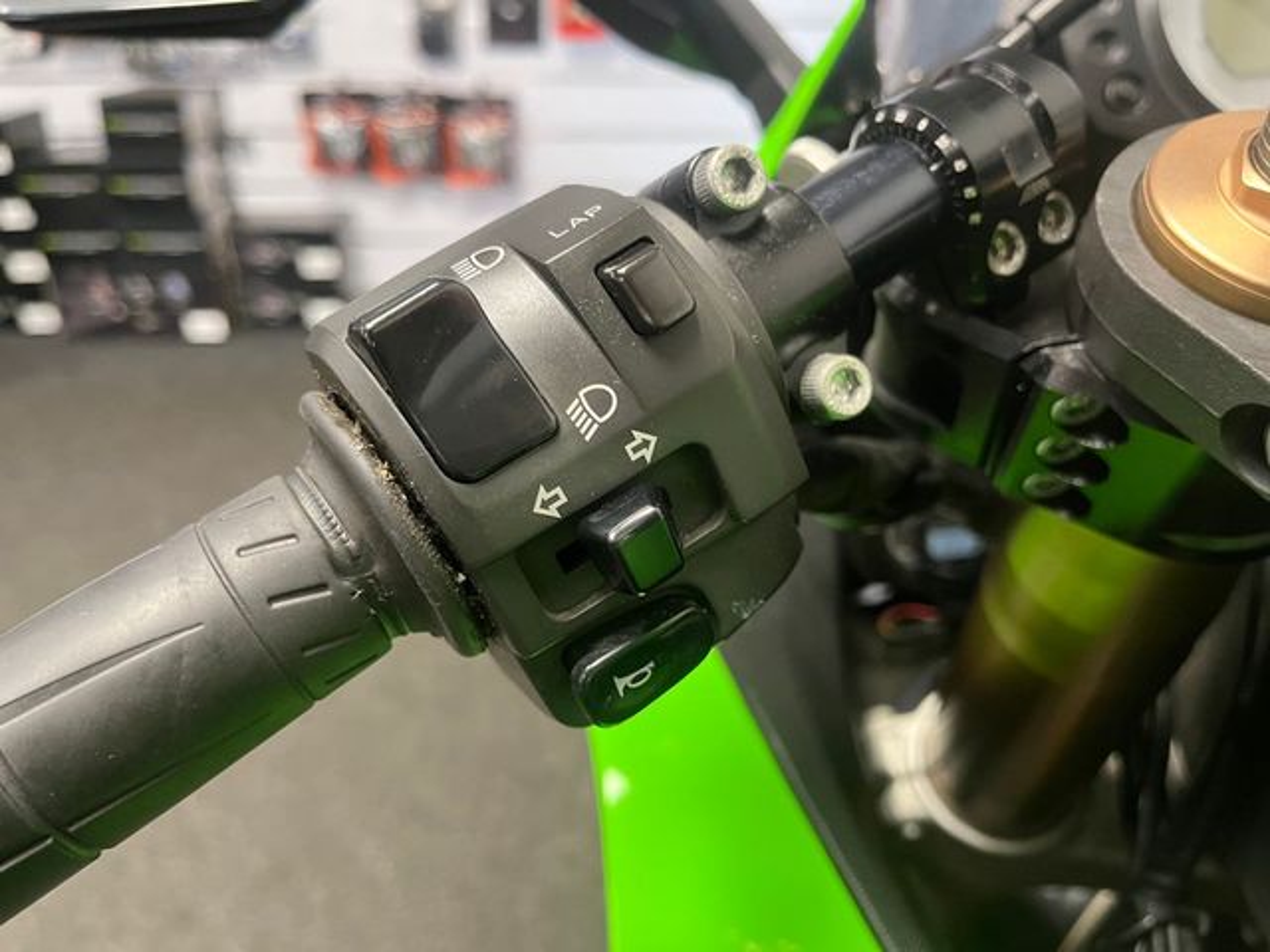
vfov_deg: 53.1
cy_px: 476
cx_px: 635
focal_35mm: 26
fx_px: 954
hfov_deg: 67.3
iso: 400
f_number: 1.6
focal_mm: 5.1
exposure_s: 1/50
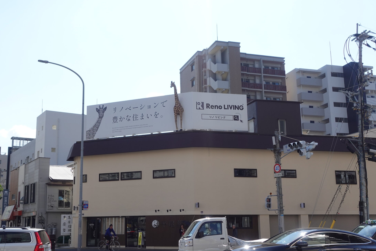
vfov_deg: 31.9
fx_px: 439
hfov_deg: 46.3
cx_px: 163
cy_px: 134
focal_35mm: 42
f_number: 5.6
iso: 125
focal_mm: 13.76
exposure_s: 1/500
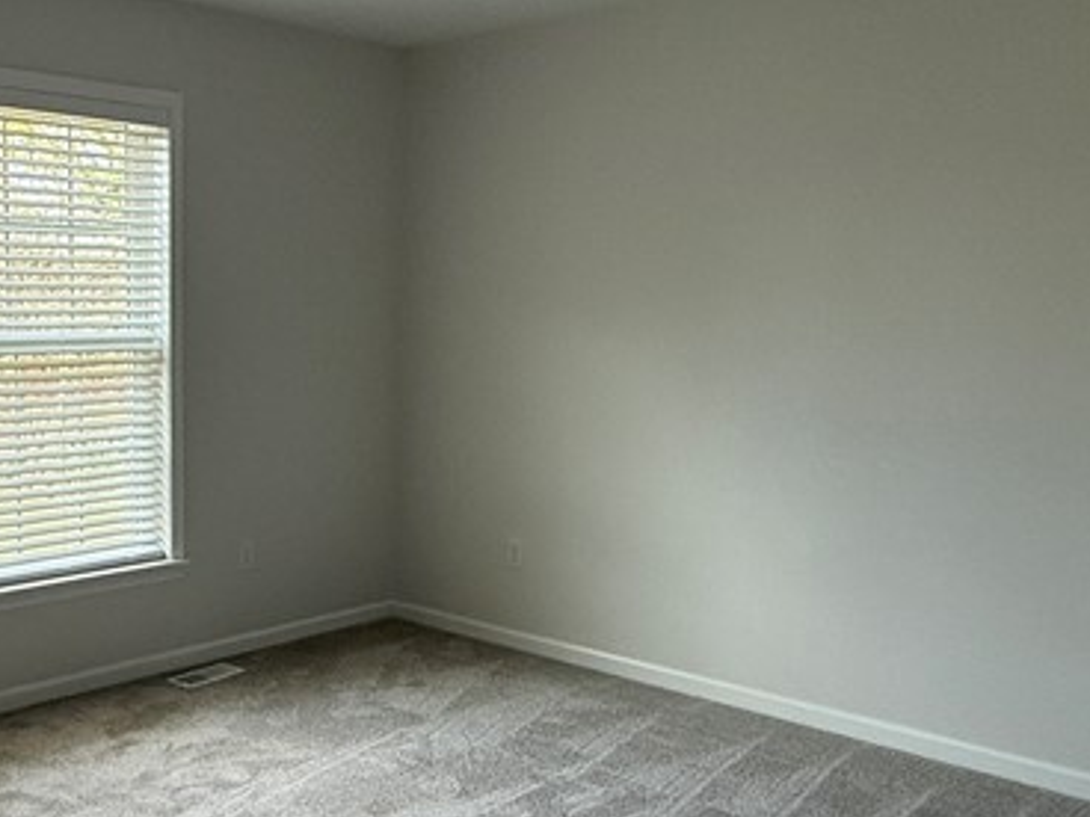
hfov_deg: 46.0
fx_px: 1228
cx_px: 261
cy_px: 468
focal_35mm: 39
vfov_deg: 36.7
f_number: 2.2
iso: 80
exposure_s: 1/99
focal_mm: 2.22
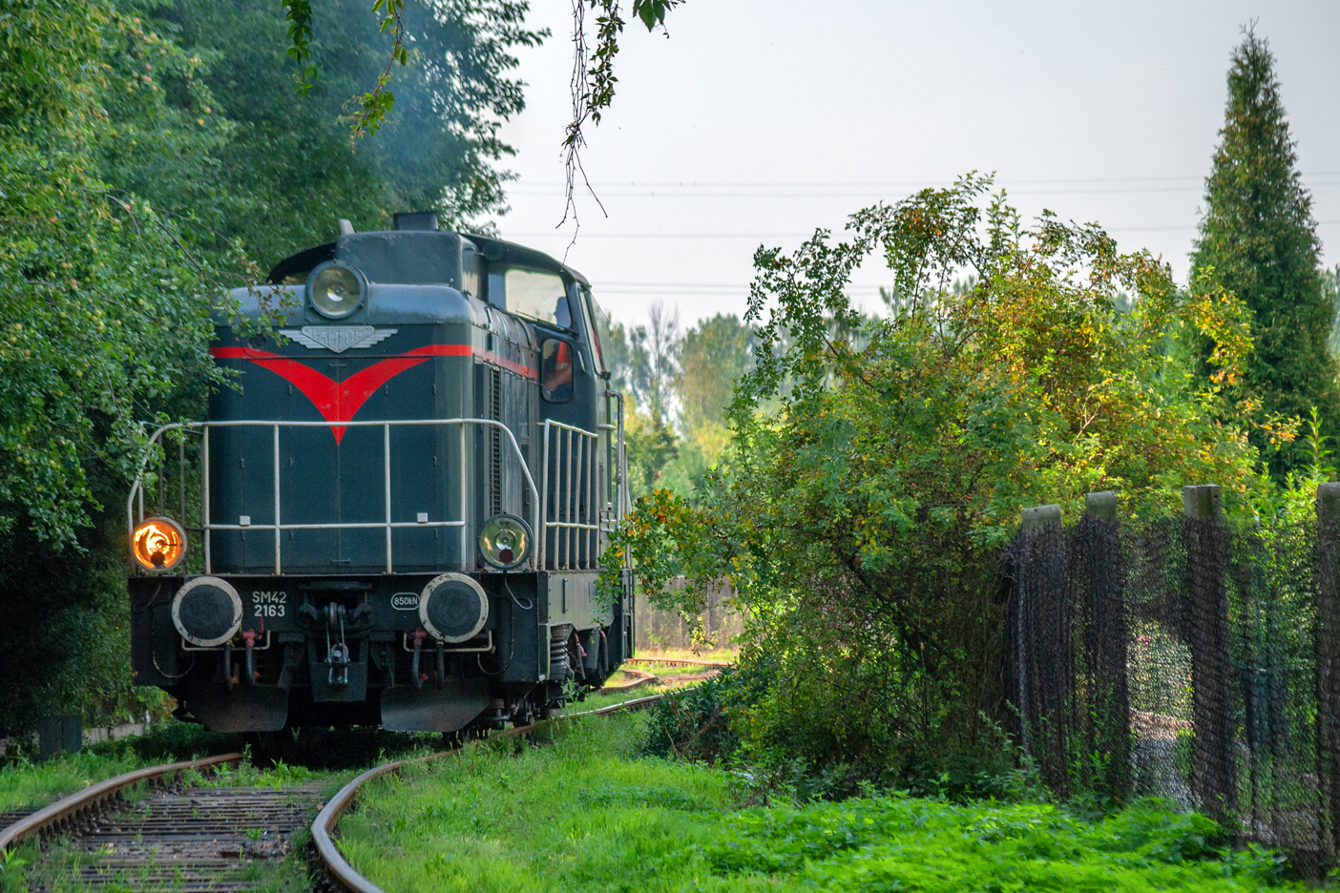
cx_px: 611
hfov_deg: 10.9
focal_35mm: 188
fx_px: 6997
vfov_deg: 7.3
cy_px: 456
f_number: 5.6
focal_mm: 110
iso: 100
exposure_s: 1/320
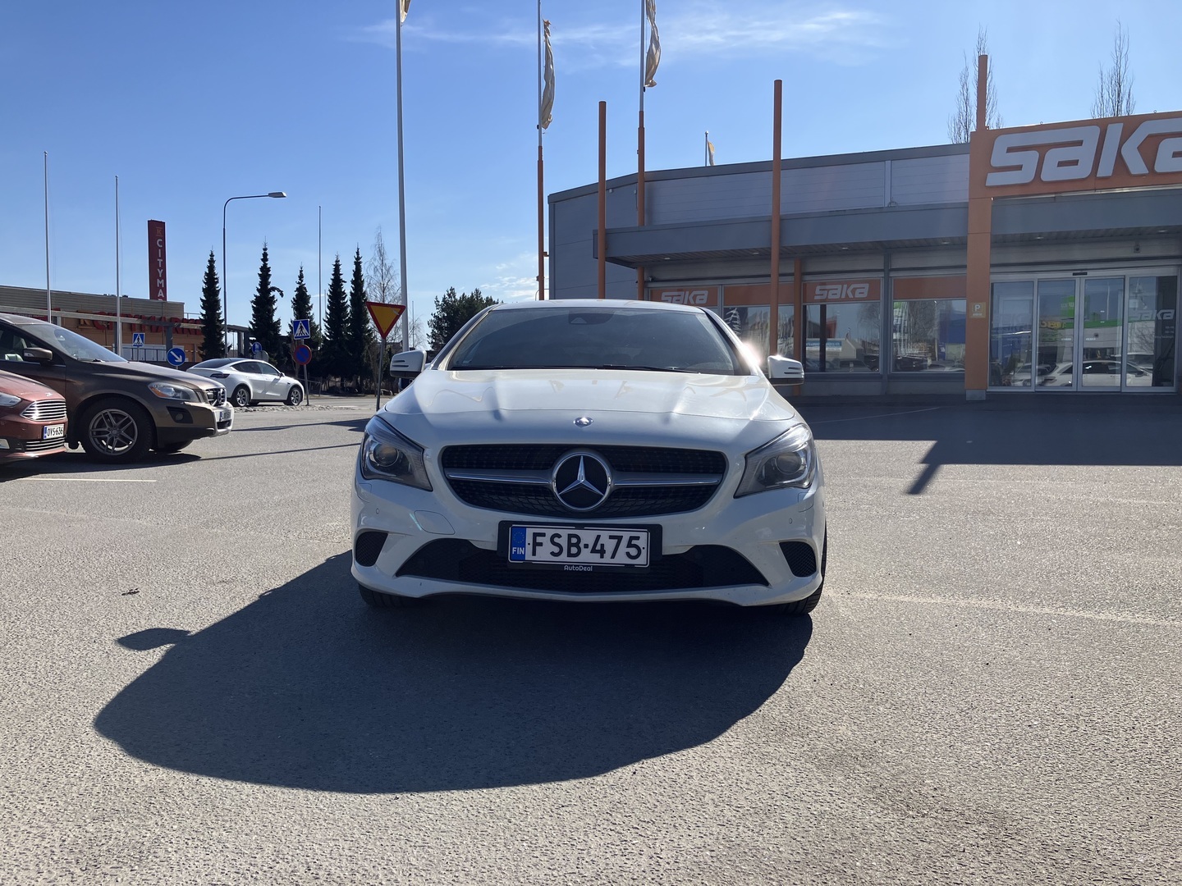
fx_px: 956
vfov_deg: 49.7
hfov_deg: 63.4
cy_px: 443
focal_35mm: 28
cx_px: 591
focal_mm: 3.99
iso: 32
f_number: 1.8
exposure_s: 1/3247
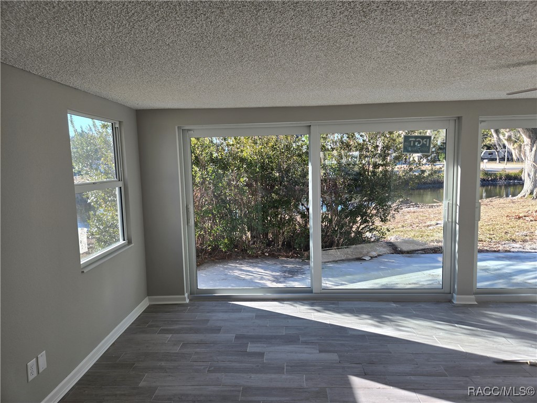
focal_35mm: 23
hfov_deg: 73.9
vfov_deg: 58.9
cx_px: 268
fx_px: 357
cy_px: 202
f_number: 1.8
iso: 25
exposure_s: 1/180
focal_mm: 5.4
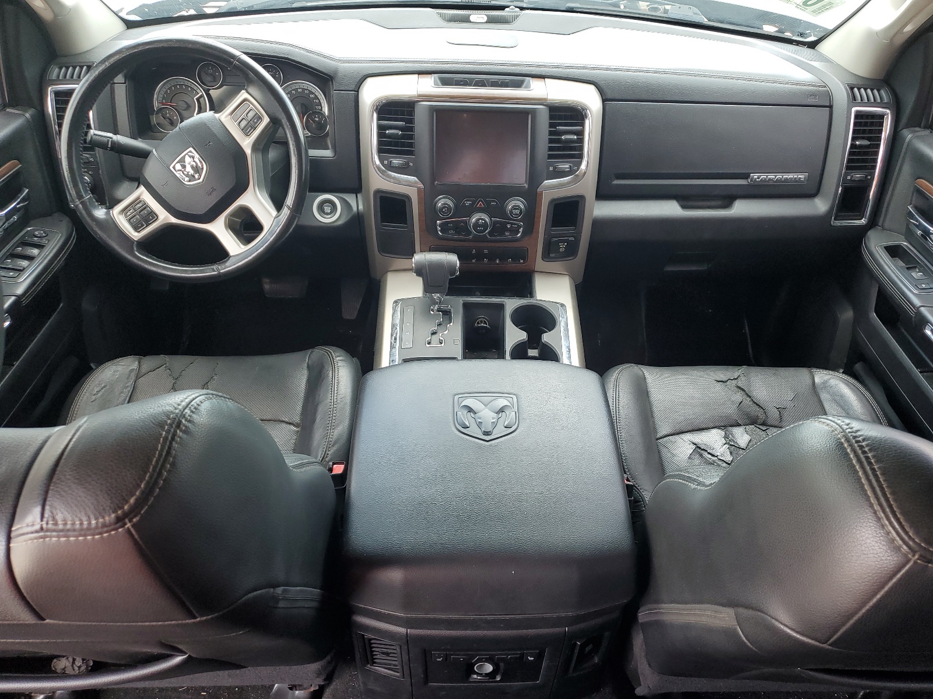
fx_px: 701
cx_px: 466
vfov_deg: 53.1
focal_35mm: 26
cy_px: 350
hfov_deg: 67.3
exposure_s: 1/120
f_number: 1.5
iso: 58
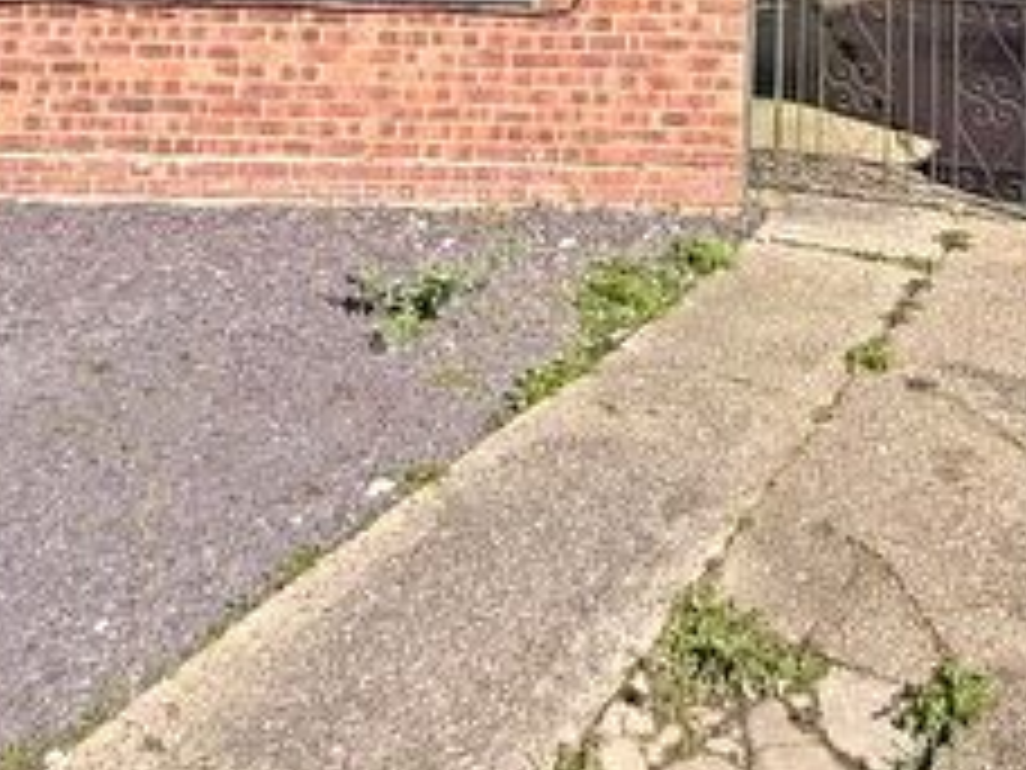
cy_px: -304
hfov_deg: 43.0
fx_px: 1274
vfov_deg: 26.7
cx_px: 716
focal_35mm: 43
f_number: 2.2
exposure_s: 1/770
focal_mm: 2.22
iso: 25
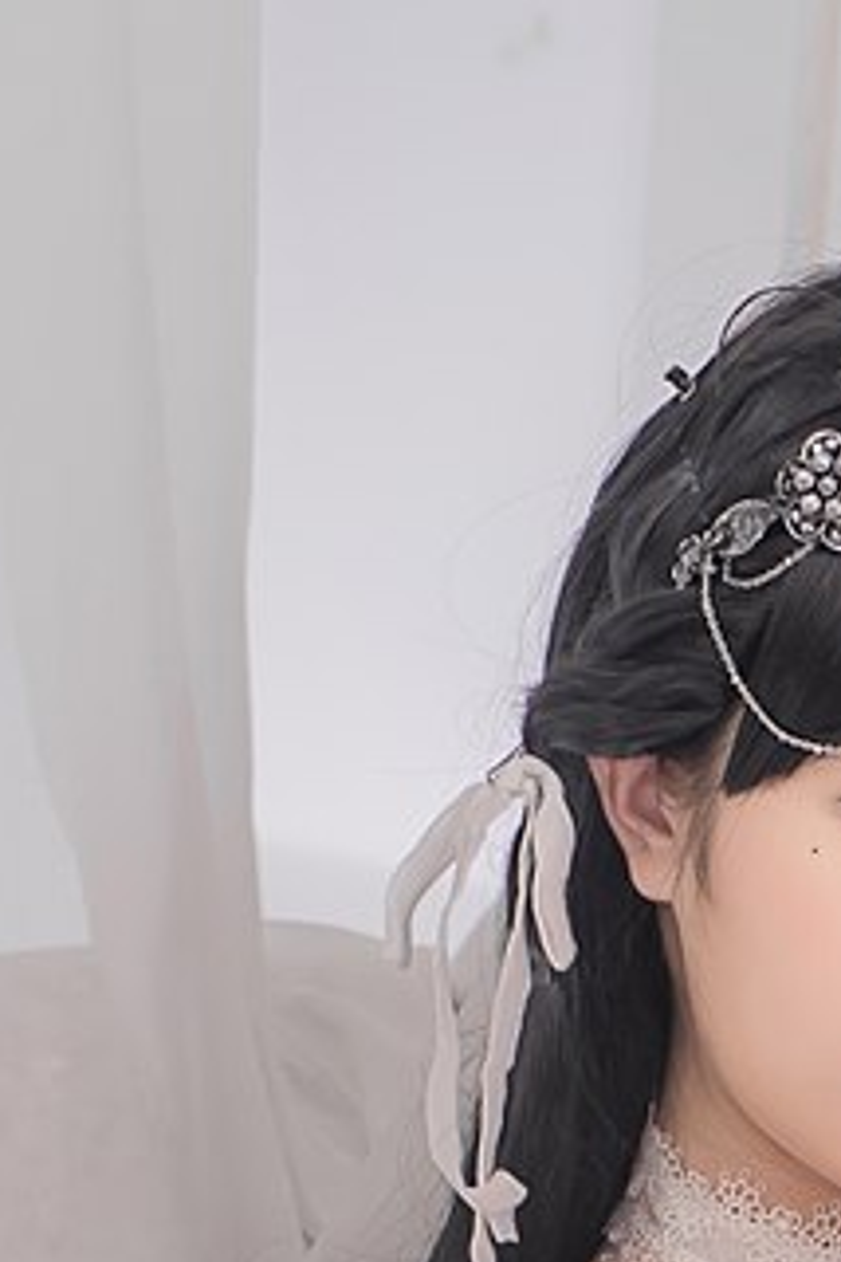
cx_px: 1749
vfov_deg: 10.2
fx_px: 6868
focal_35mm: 196
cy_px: 1860
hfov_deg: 6.8
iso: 125
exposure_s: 1/125
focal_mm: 35
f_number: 3.2
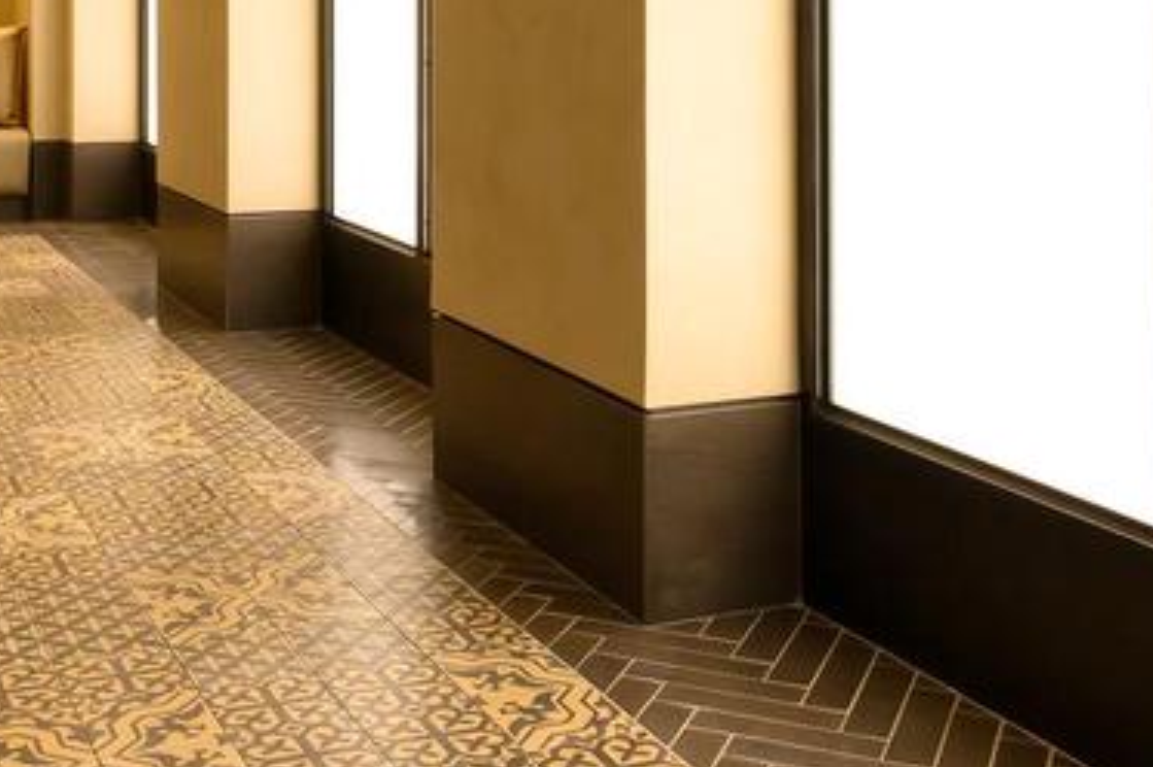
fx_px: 1728
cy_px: -68
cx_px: 399
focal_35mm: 54
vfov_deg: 23.5
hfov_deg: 36.6
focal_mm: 14
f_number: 13
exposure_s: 1/10
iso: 640
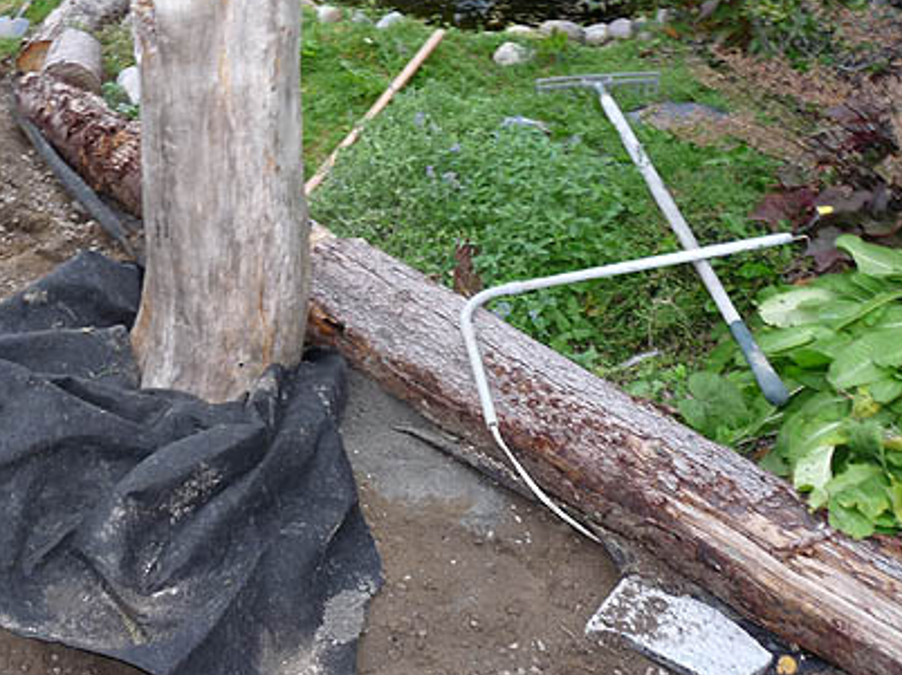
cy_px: 274
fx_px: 1120
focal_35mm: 43
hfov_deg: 42.3
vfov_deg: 33.5
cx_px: 209
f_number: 2.8
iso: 100
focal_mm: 4.8
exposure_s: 1/30
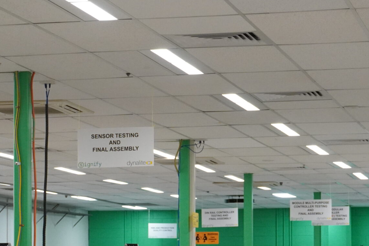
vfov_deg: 9.4
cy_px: 261
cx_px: 103
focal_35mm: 145
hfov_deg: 14.1
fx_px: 1488
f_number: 5.6
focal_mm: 43
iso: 1600
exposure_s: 1/160
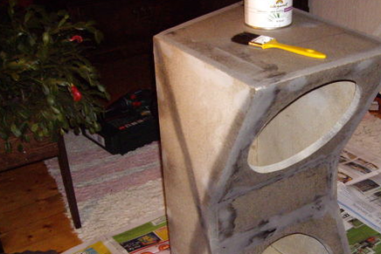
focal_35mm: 58
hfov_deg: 34.0
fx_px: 614
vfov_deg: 23.3
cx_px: 267
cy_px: 175
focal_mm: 6.2
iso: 400
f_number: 2.7
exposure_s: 1/40
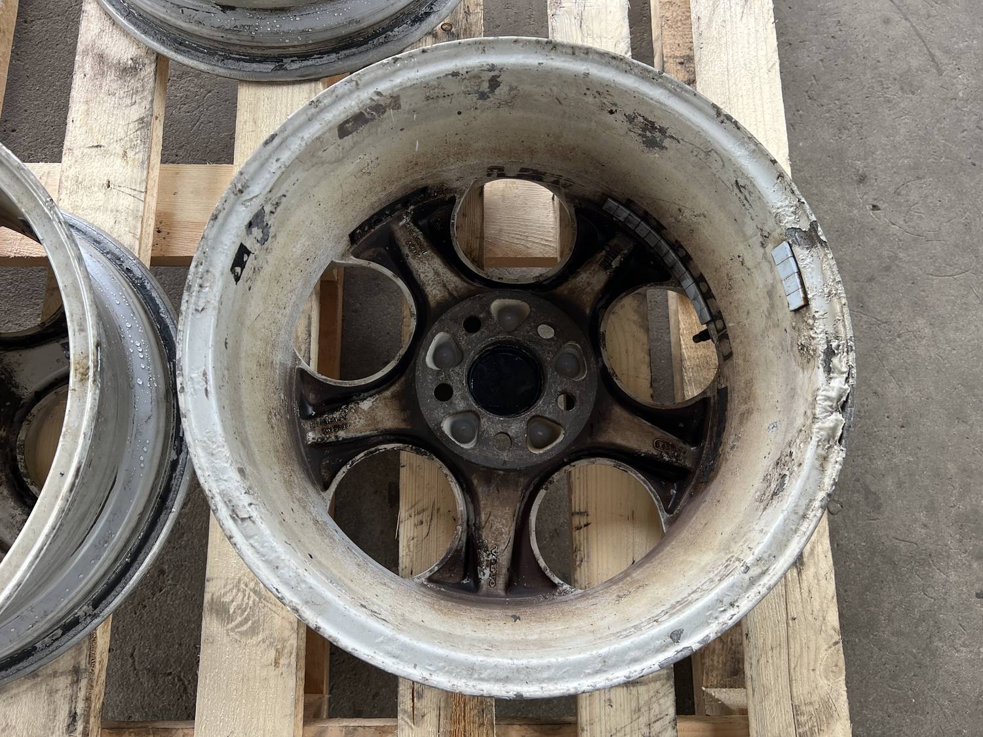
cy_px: 368
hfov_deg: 67.3
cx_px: 492
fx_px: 738
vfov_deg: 53.1
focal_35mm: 26
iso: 80
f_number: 1.5
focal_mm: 5.7
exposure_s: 1/121
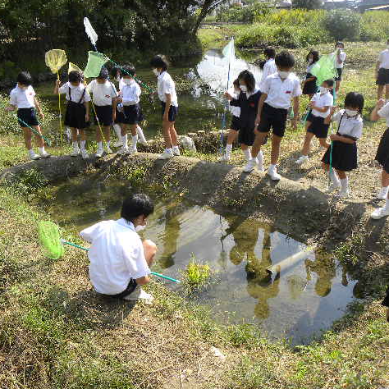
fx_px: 394
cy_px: 193
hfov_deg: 52.3
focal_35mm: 31
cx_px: 162
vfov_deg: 52.5
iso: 64
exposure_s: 1/195
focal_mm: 4.6
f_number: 5
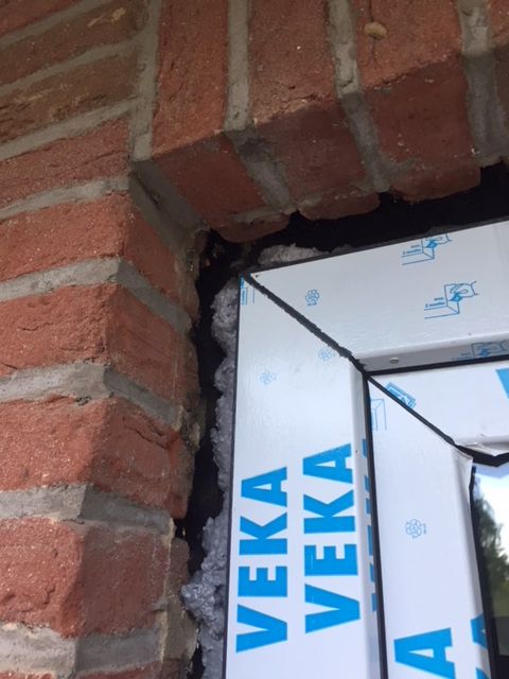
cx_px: 254
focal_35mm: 29
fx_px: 569
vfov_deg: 61.7
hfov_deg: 48.2
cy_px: 340
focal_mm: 4.15
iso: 40
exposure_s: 1/33
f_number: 2.2
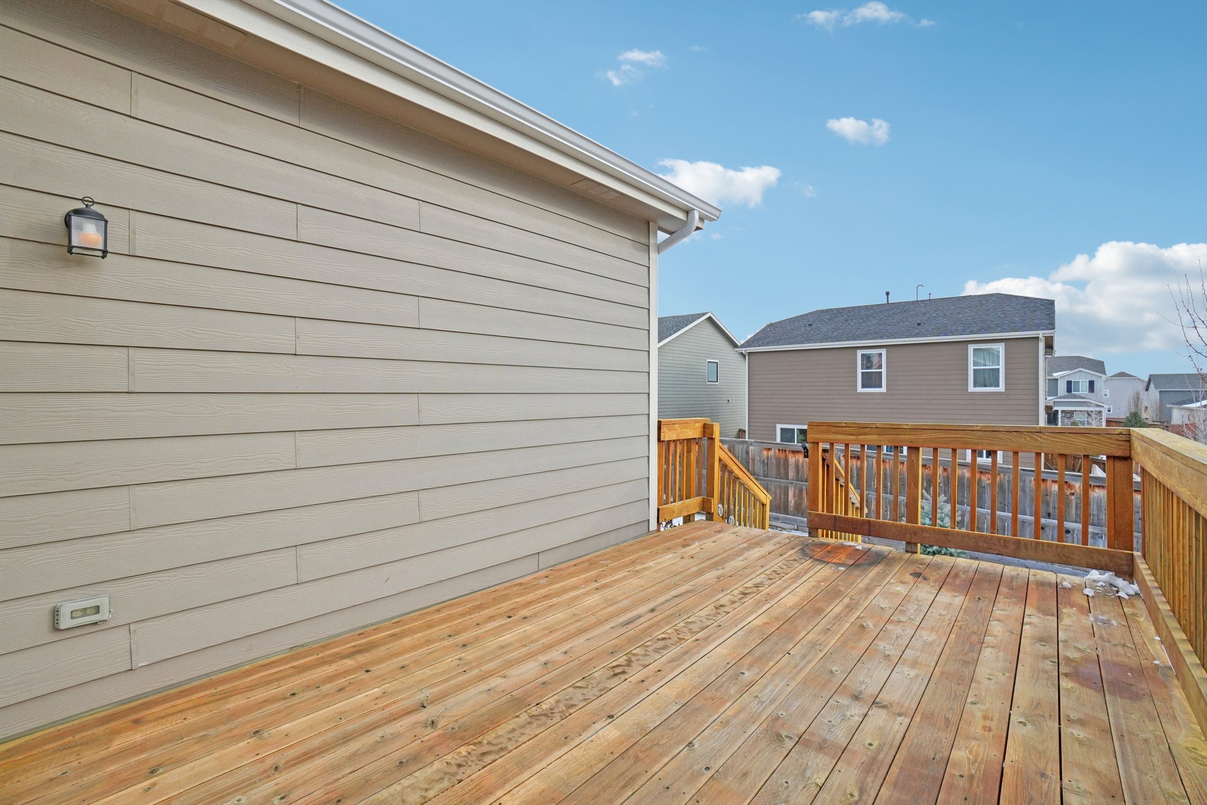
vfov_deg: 77.3
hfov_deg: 100.4
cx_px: 604
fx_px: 503
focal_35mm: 15
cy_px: 402
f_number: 8
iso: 400
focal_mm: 10
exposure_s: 1/320
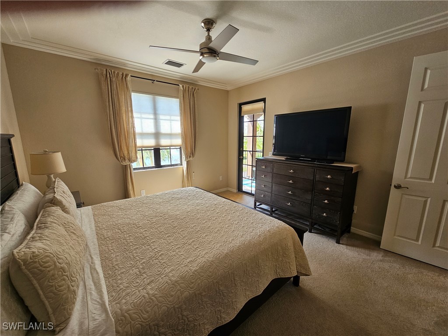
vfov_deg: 89.9
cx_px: 224
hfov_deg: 106.2
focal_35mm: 13
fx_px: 168
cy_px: 168
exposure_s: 1/60
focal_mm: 2.2
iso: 100
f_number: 2.2
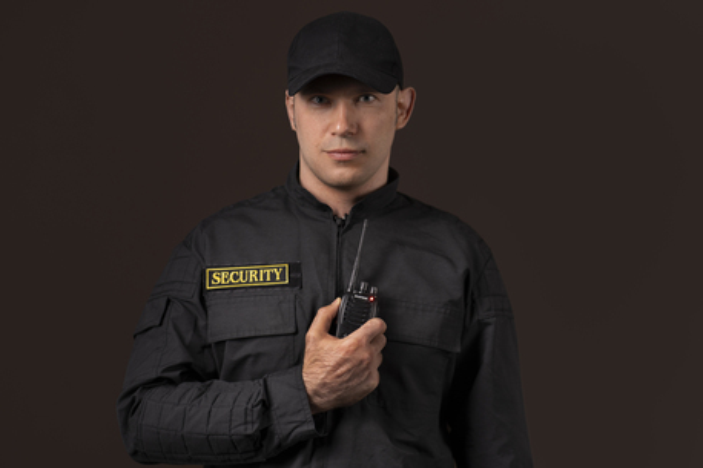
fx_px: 1659
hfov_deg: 23.9
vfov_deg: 16.1
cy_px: 234
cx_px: 352
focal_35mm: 85
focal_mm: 85
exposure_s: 1/100
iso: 200
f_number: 2.5
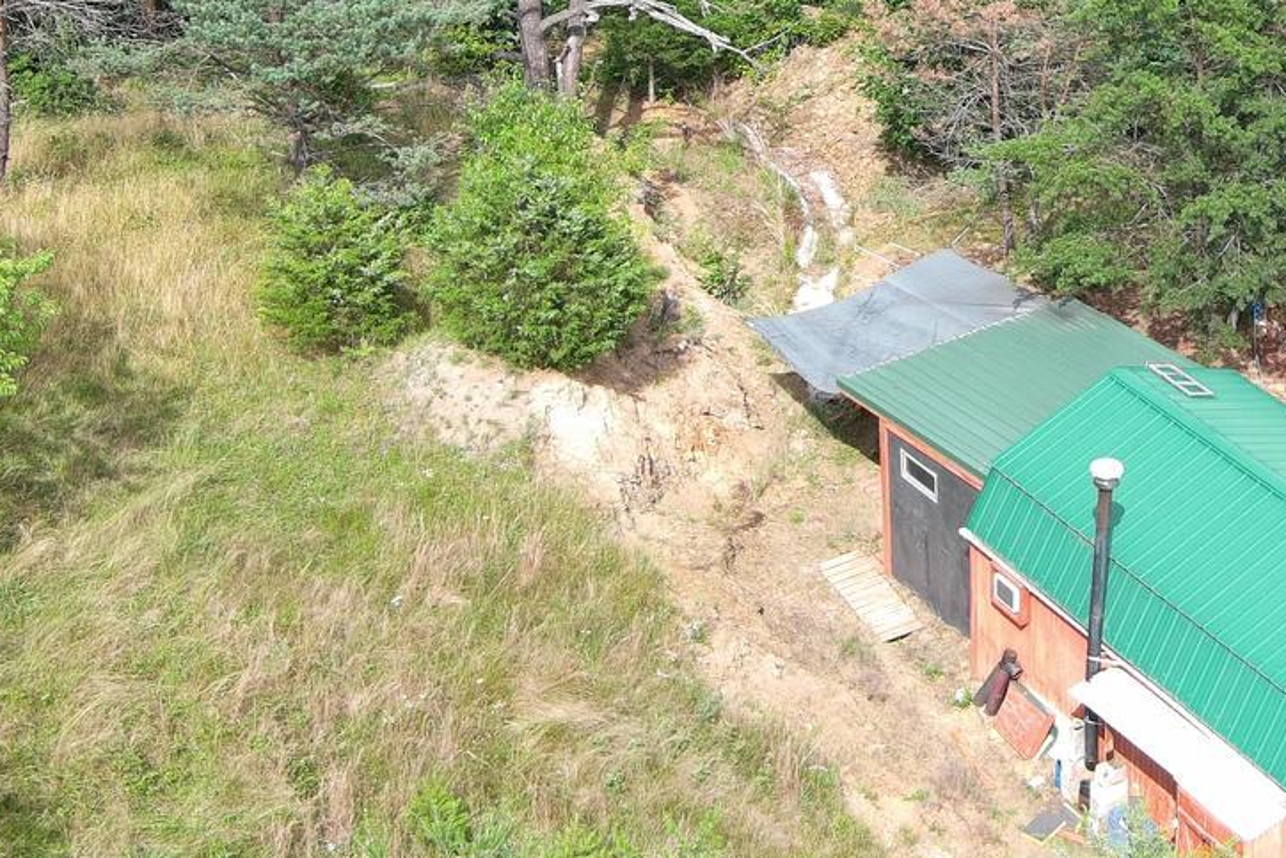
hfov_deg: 24.1
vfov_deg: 16.3
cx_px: 1140
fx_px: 2930
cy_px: 10
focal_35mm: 82
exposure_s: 1/493
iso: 100
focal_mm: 10.57
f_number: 2.8
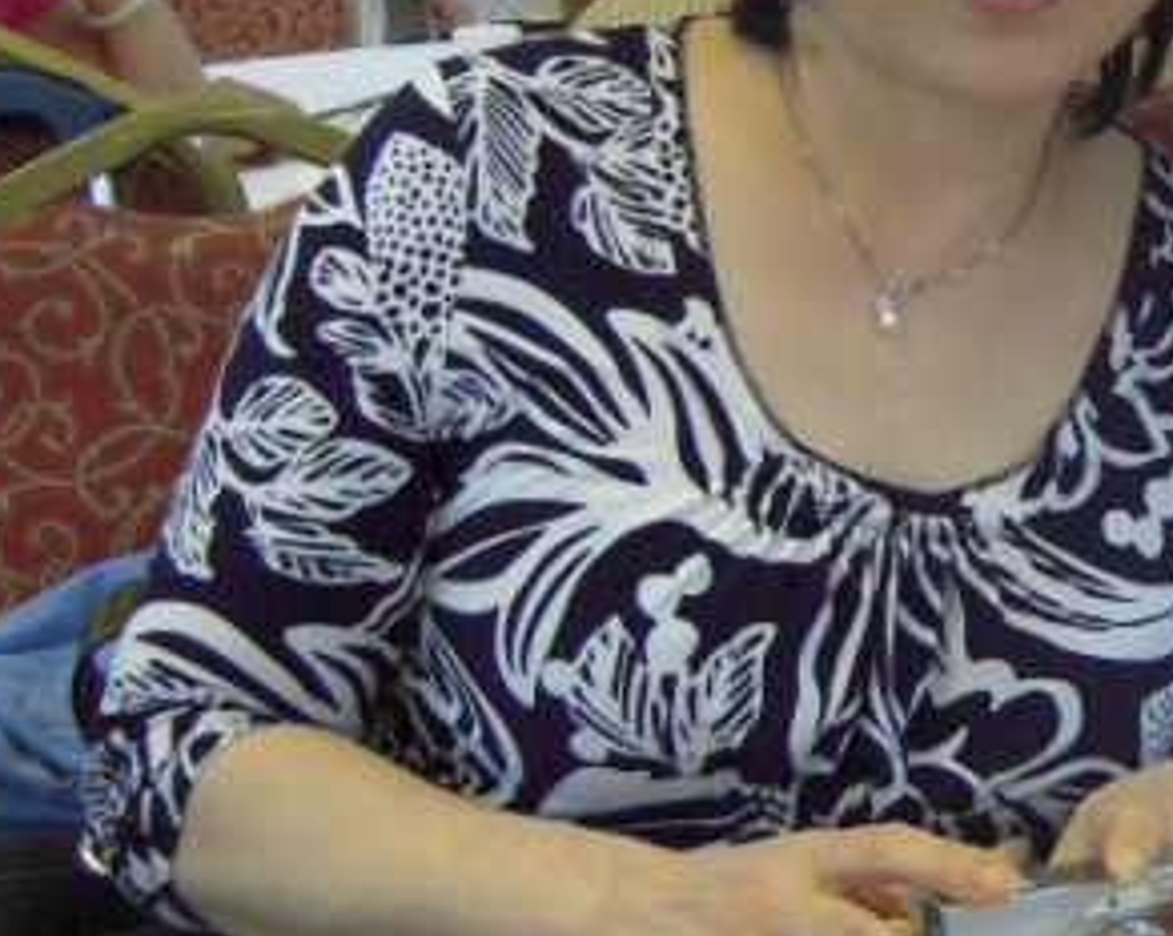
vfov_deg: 20.3
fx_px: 2601
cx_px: 1165
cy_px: 253
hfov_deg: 24.3
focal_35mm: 75
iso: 500
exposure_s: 1/30
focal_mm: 5
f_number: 2.7
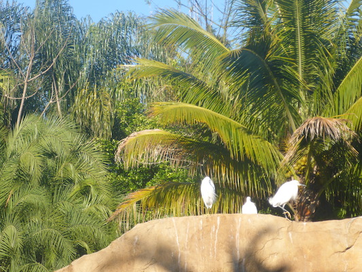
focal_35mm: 141
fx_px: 1475
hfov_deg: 14.0
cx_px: 181
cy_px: 136
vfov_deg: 10.5
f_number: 5.9
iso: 100
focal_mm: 22.8
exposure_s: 1/160
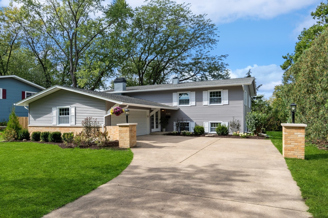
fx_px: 205
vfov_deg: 56.1
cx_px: 164
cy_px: 109
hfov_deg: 77.3
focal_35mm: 22
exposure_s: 1/640
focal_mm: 15
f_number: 8
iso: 320
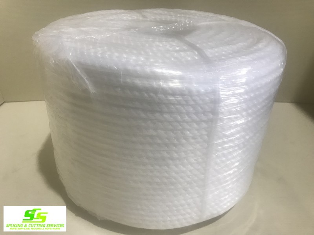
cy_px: 118
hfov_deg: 63.4
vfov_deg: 49.7
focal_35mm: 28
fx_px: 254
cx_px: 157
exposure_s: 1/33
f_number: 1.8
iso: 20
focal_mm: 3.99
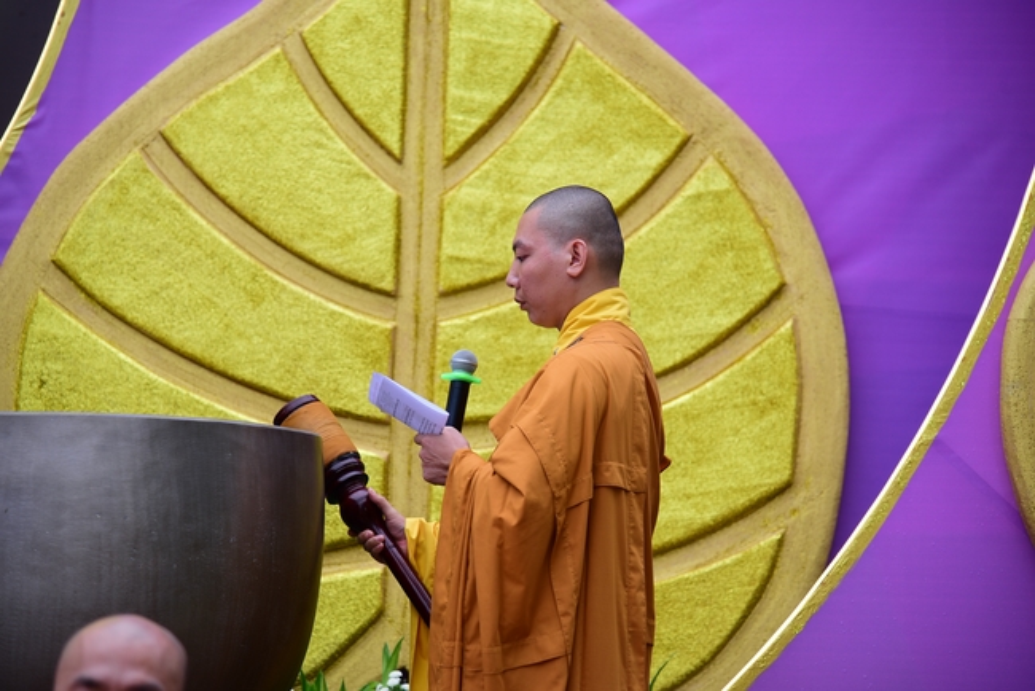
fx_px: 3451
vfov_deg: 11.4
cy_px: 346
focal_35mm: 120
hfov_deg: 17.1
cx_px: 518
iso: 200
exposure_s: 1/100
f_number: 4
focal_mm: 120
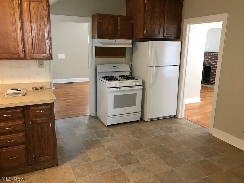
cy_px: 92
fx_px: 197
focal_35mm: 28
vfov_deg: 49.7
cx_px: 122
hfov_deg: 63.4
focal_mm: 3.99
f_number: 1.8
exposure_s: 1/13
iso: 100
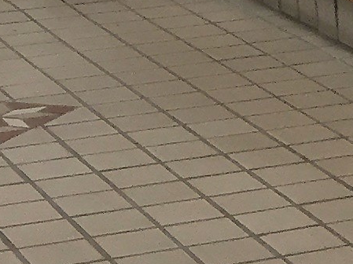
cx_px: 495
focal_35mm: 211
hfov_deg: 9.2
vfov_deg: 6.5
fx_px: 2150
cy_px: -482
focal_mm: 4.15
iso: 32
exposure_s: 1/30
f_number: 2.2
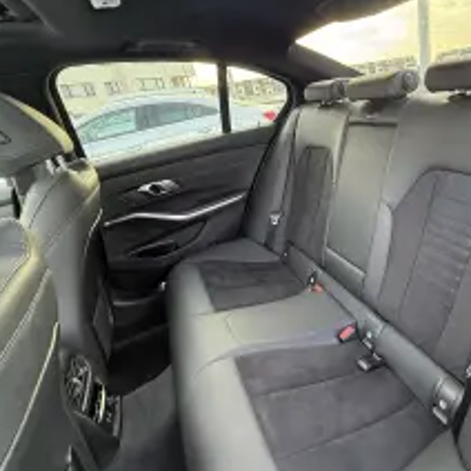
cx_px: 340
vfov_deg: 72.1
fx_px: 323
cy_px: 229
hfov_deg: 68.5
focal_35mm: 21
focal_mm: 2.22
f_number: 2.2
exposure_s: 1/60
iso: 320
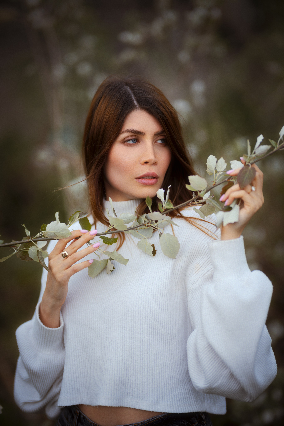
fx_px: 1006
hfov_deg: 16.1
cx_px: 142
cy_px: 213
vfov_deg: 23.9
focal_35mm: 85
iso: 100
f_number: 1.4
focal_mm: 85
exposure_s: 1/2000
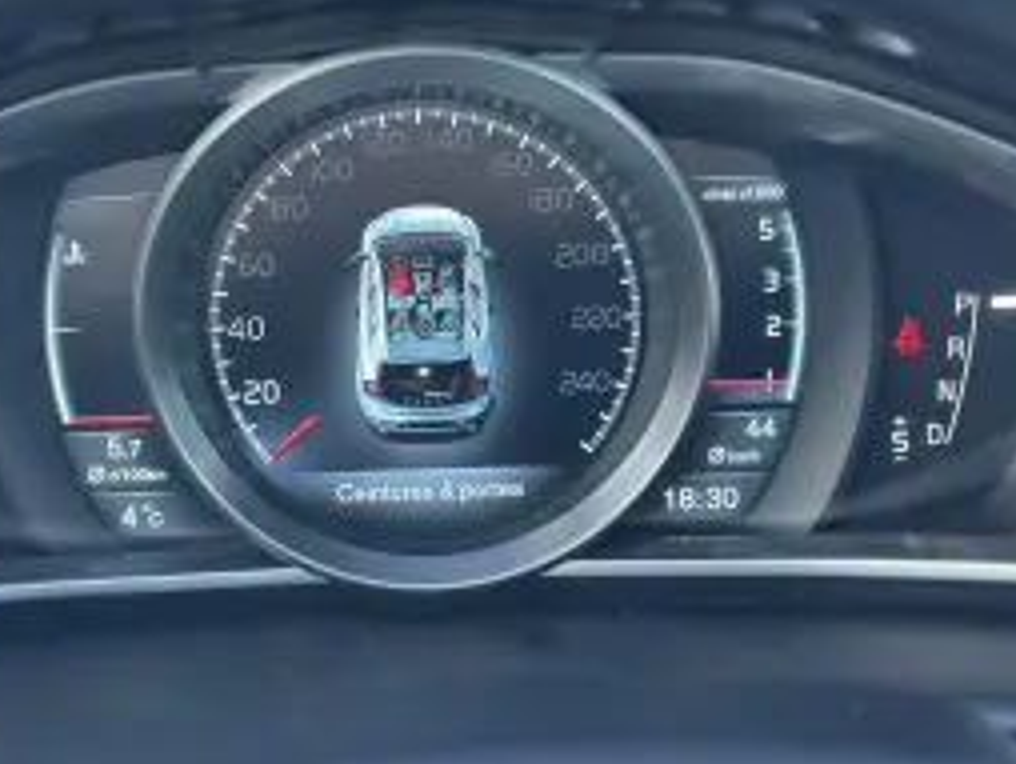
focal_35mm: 68
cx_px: 404
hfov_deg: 28.5
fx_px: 1998
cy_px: 236
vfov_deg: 21.5
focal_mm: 6.86
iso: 125
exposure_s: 1/90
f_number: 1.78
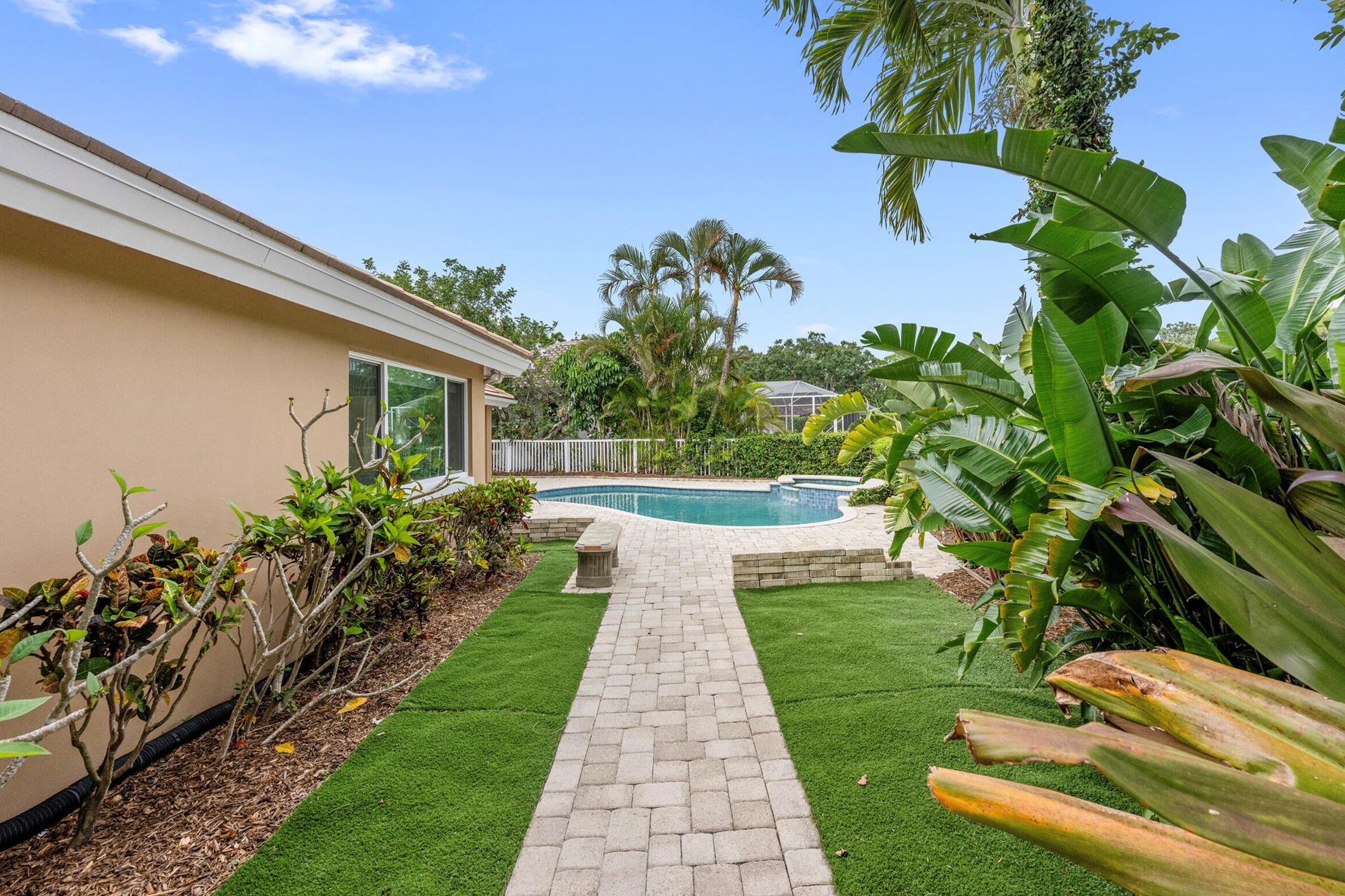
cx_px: 691
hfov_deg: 100.4
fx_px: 560
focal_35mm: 15
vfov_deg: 77.3
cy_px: 448
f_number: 8
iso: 500
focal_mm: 14
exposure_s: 1/640
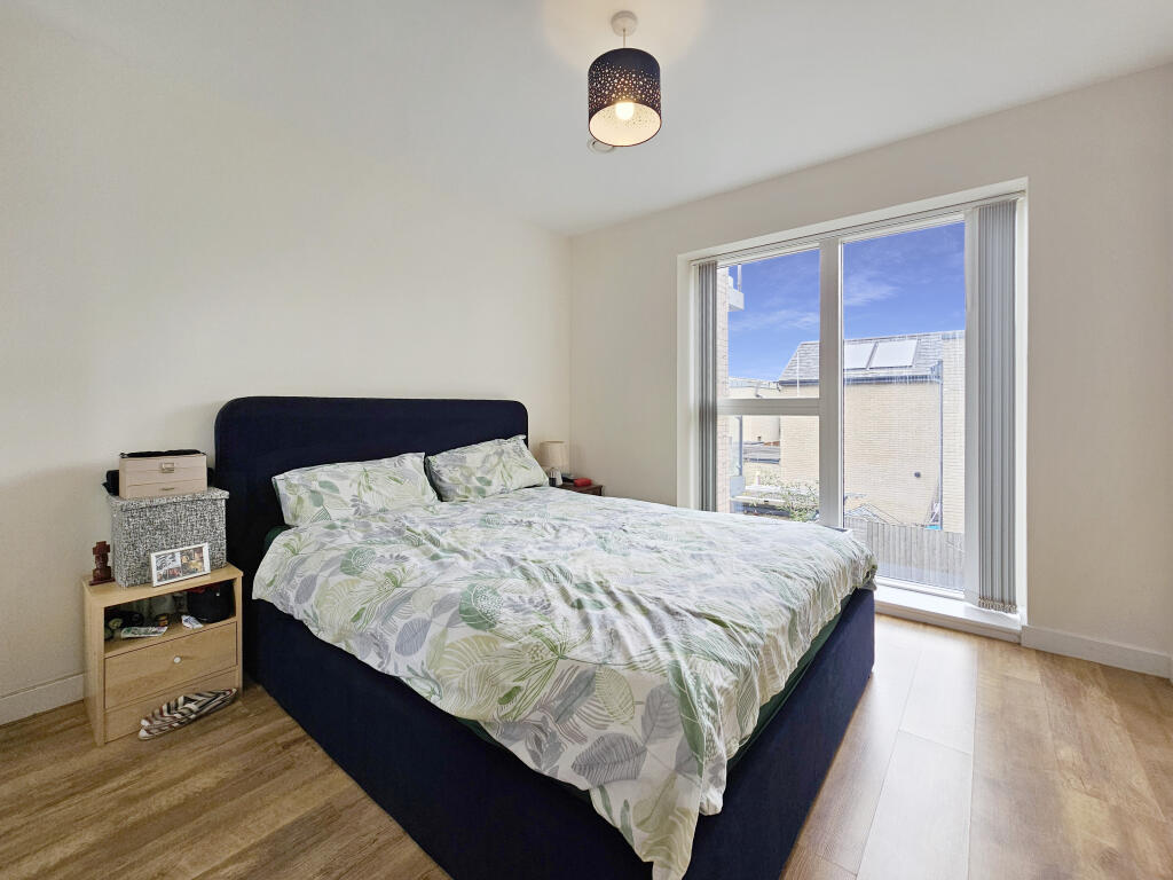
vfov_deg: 89.9
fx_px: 441
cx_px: 586
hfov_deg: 106.2
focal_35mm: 13
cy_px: 440
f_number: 2.2
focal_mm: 2.2
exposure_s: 1/137
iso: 50
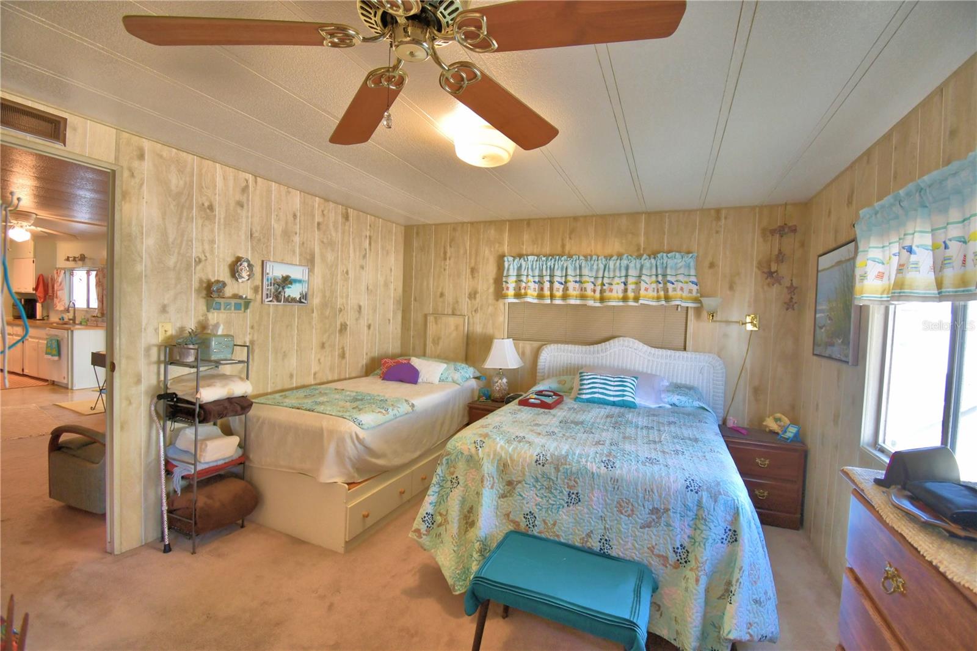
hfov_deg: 100.4
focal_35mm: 15
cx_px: 488
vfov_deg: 77.3
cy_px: 326
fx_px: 407
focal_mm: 10
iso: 400
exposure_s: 1/60
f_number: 4.5
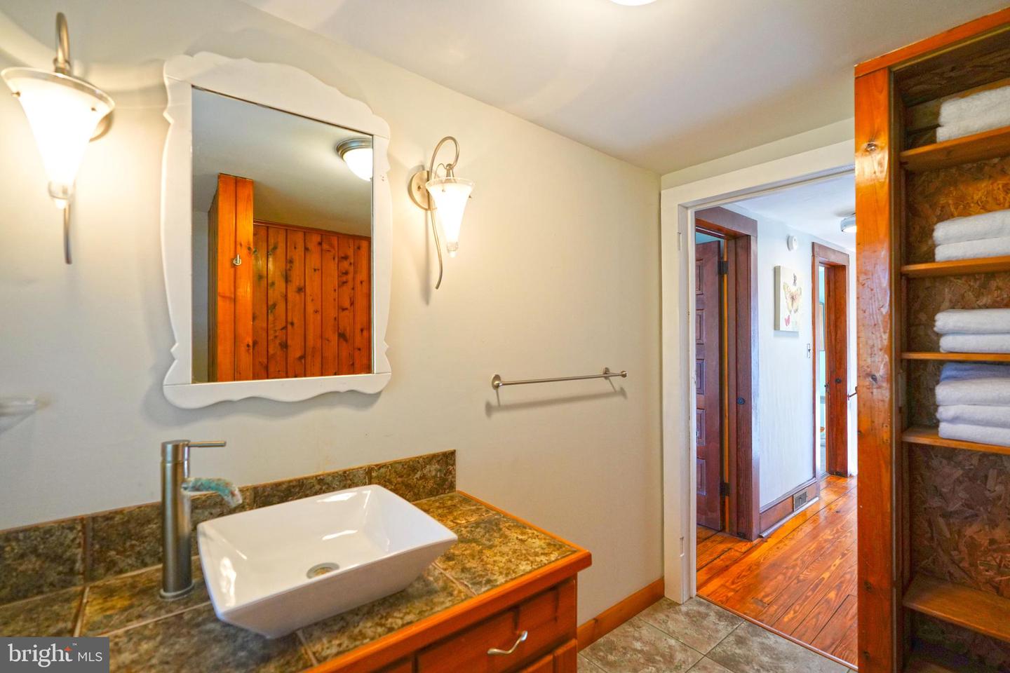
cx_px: 505
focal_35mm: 16
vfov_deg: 73.7
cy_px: 336
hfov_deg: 96.7
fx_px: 449
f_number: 4
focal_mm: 16
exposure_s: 1/160
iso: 1600
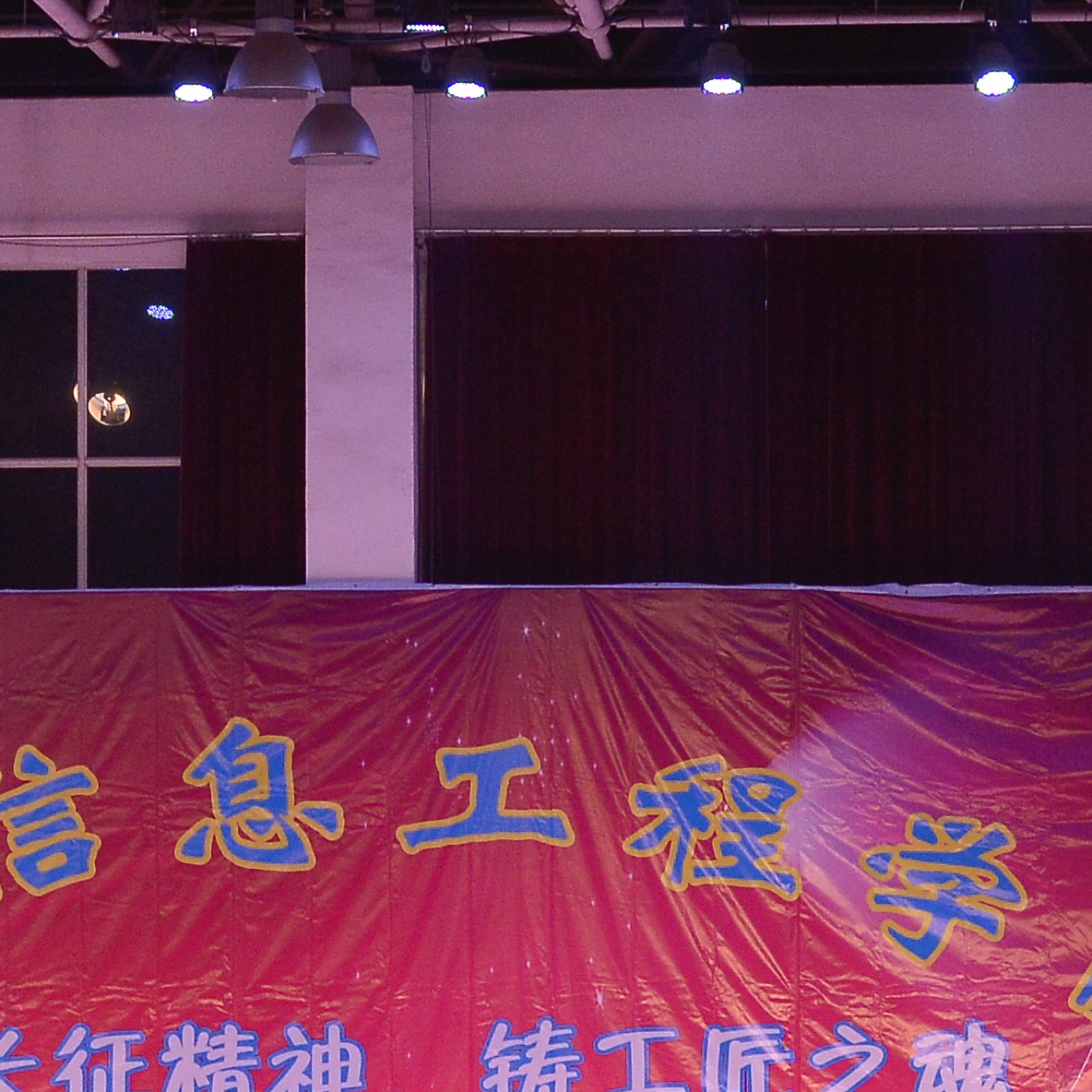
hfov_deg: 8.1
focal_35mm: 216
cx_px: 331
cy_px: 1178
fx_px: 7709
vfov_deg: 8.0
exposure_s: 1/200
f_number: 4.5
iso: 640
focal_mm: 50
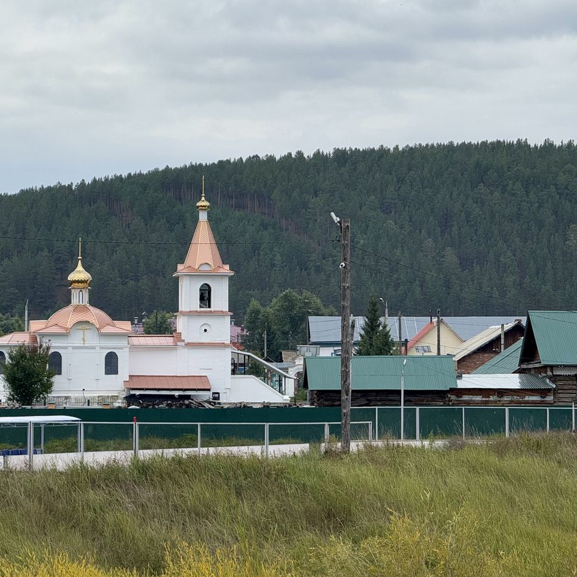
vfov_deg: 12.3
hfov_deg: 12.3
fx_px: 2678
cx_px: 208
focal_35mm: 142
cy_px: 289
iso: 50
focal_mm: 15.66
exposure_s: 1/751
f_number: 2.8
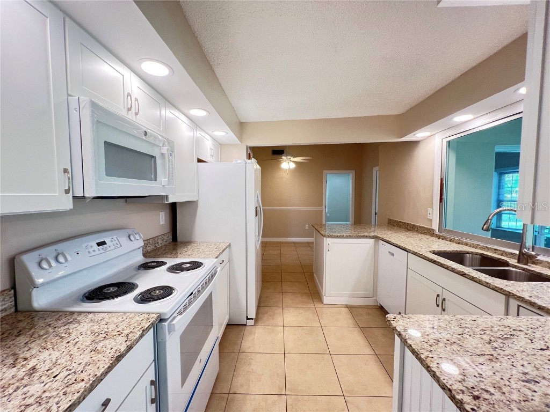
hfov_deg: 106.2
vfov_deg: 89.9
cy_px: 206
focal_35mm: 13
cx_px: 275
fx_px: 207
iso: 160
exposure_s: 1/60
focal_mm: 1.57
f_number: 1.8
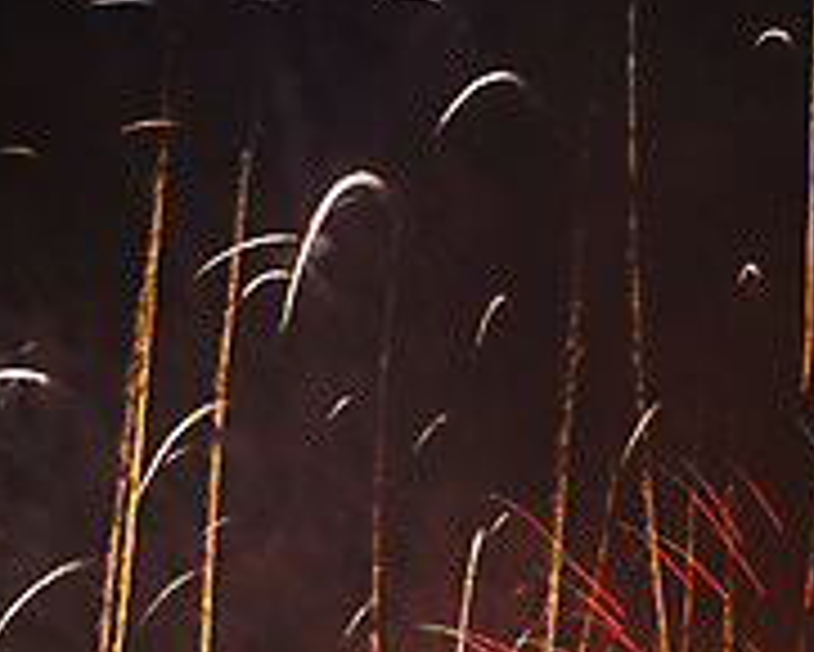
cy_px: 661
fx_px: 3375
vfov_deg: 10.9
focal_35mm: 140
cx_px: 427
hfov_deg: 13.8
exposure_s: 5
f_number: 14
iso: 320
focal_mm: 45
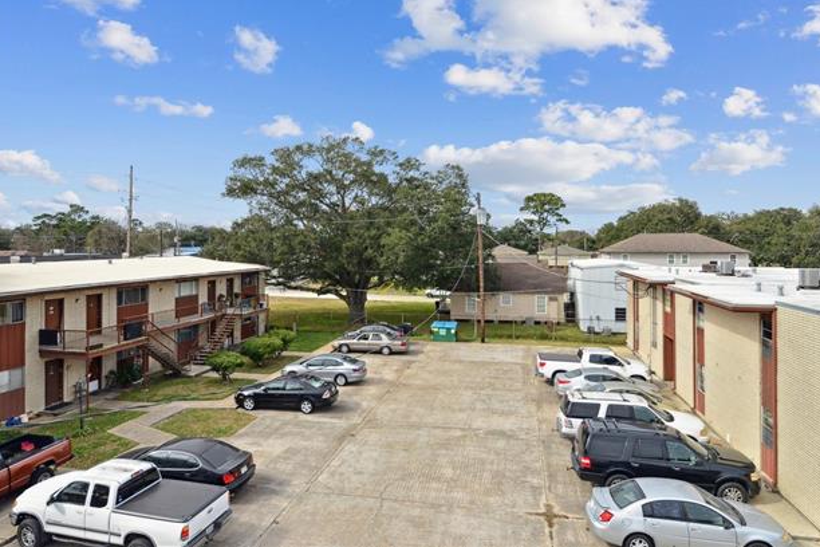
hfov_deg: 76.1
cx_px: 418
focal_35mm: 23
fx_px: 524
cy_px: 263
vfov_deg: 55.1
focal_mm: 22
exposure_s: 1/2500
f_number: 10
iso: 1600
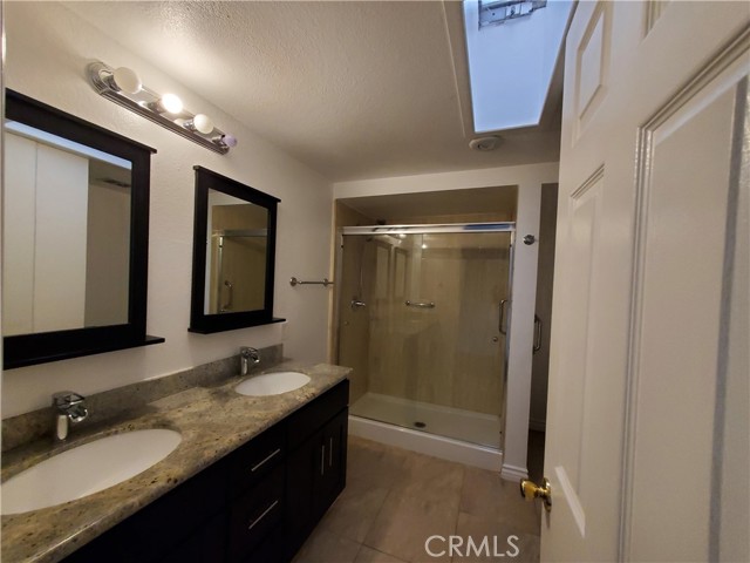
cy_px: 282
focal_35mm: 13
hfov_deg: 106.2
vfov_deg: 89.9
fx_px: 282
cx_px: 375
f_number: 2.2
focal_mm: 1.8
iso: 400
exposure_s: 1/59
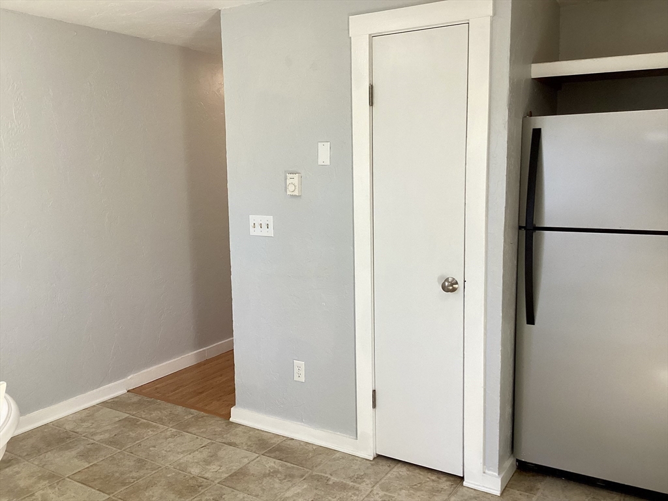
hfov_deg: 58.4
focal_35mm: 31
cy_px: 250
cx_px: 334
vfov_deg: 45.4
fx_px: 598
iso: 100
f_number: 2.4
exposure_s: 1/60
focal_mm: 3.3
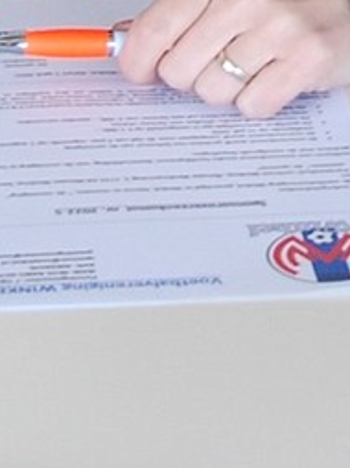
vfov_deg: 11.2
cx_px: -61
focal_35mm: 162
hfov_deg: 9.1
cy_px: -433
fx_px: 2185
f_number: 3.5
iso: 400
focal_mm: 19
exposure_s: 1/50
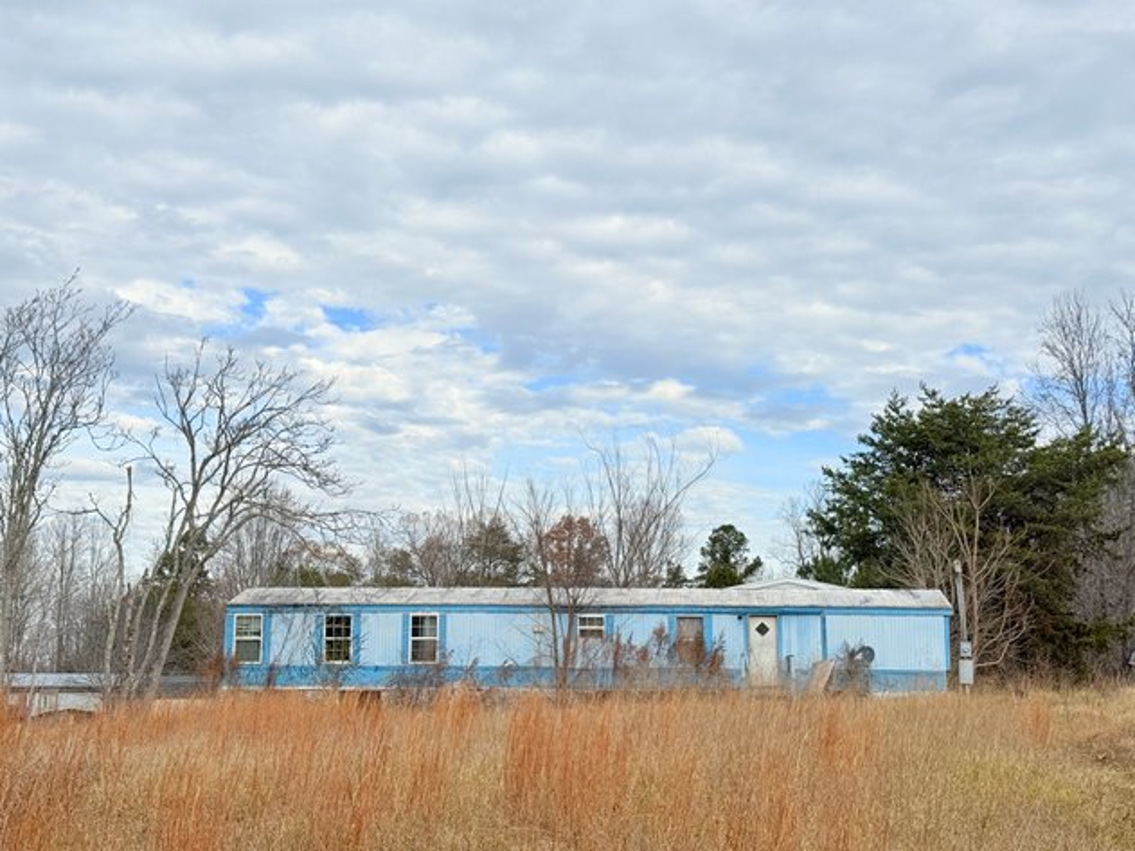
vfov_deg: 30.3
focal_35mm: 48
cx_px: 568
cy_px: 426
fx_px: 1574
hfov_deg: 39.7
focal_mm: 6.76
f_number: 1.78
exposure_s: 1/5587
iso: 64
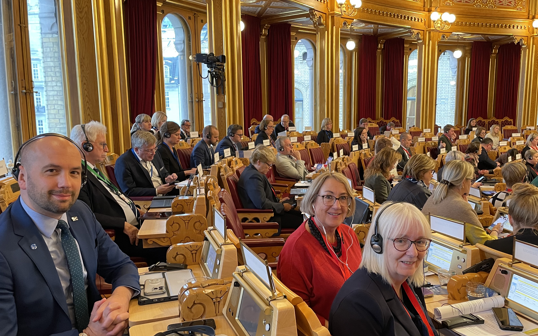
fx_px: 484
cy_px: 197
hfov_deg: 57.7
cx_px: 320
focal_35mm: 33
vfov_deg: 38.2
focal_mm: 4.2
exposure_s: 1/50
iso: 200
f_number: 1.6
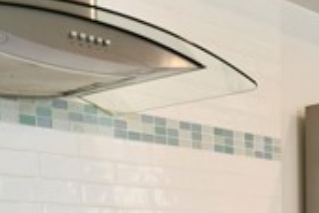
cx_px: 192
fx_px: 797
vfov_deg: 13.9
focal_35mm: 90
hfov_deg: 22.6
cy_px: 350
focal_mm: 24
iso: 180
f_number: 2.8
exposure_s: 1/25
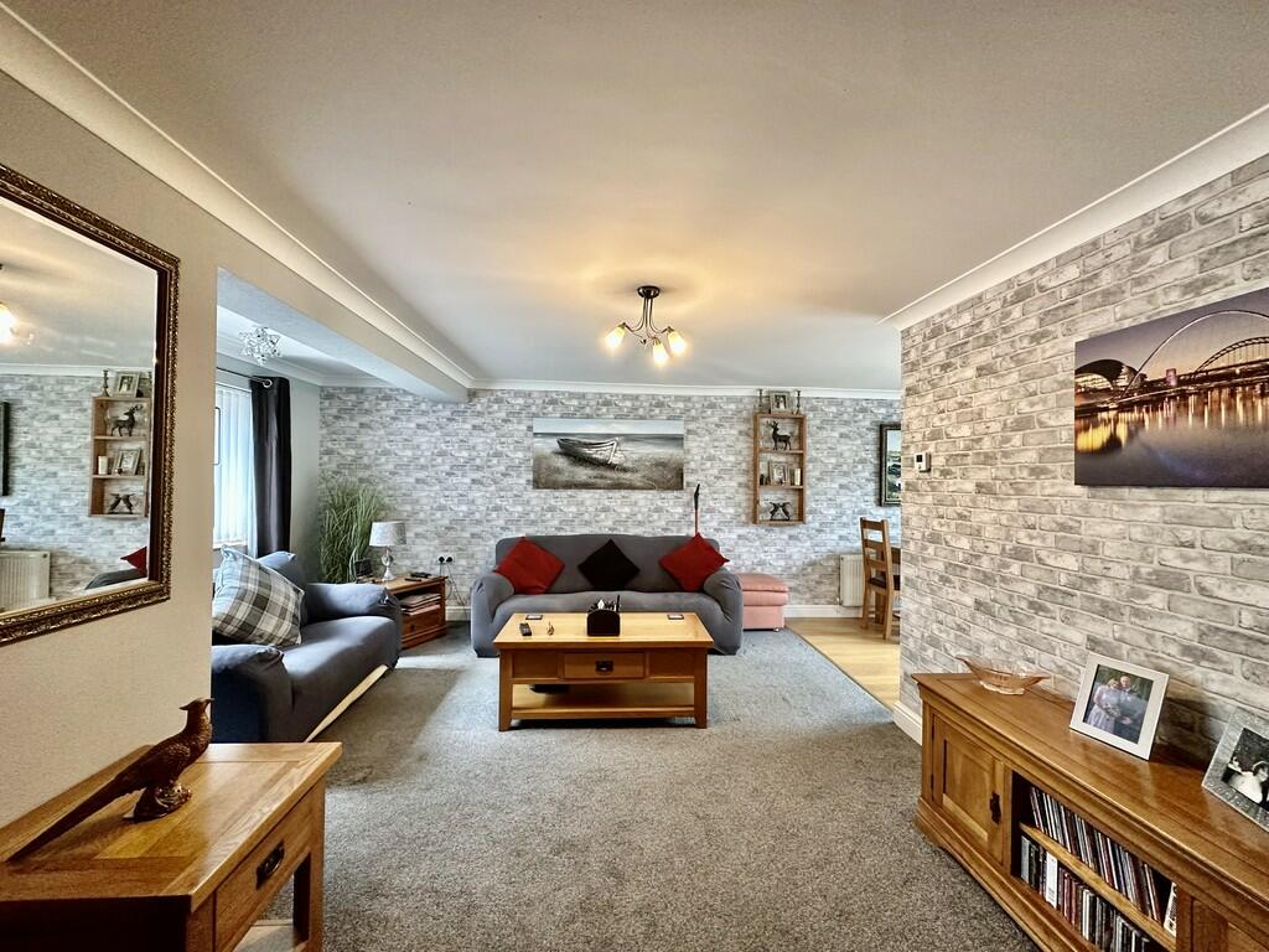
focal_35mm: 14
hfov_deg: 102.1
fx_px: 513
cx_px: 634
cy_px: 476
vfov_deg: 85.7
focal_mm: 2.22
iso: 320
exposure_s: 1/100
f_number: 2.2
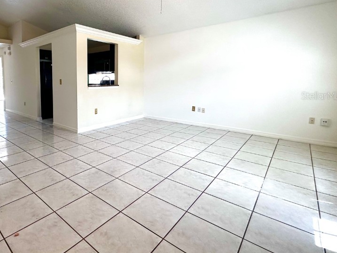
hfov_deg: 78.4
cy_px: 95
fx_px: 195
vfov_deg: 65.1
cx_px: 105
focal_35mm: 20
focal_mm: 2.22
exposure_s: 1/120
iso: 250
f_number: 2.2
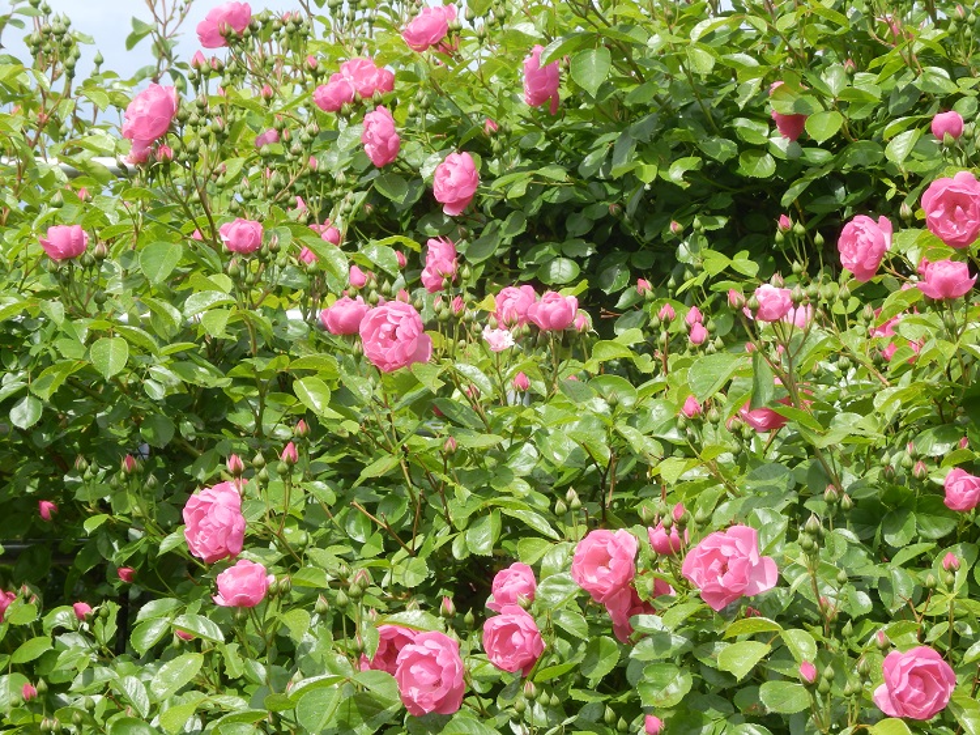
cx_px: 490
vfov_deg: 7.3
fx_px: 5774
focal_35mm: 204
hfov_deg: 9.7
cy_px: 368
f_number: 5.9
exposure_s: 1/160
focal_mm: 36.5
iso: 80
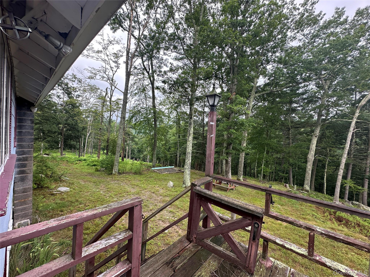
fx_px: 150
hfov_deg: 102.1
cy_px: 138
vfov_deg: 85.7
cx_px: 185
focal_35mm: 14
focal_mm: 2.22
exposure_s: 1/140
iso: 40
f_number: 2.2
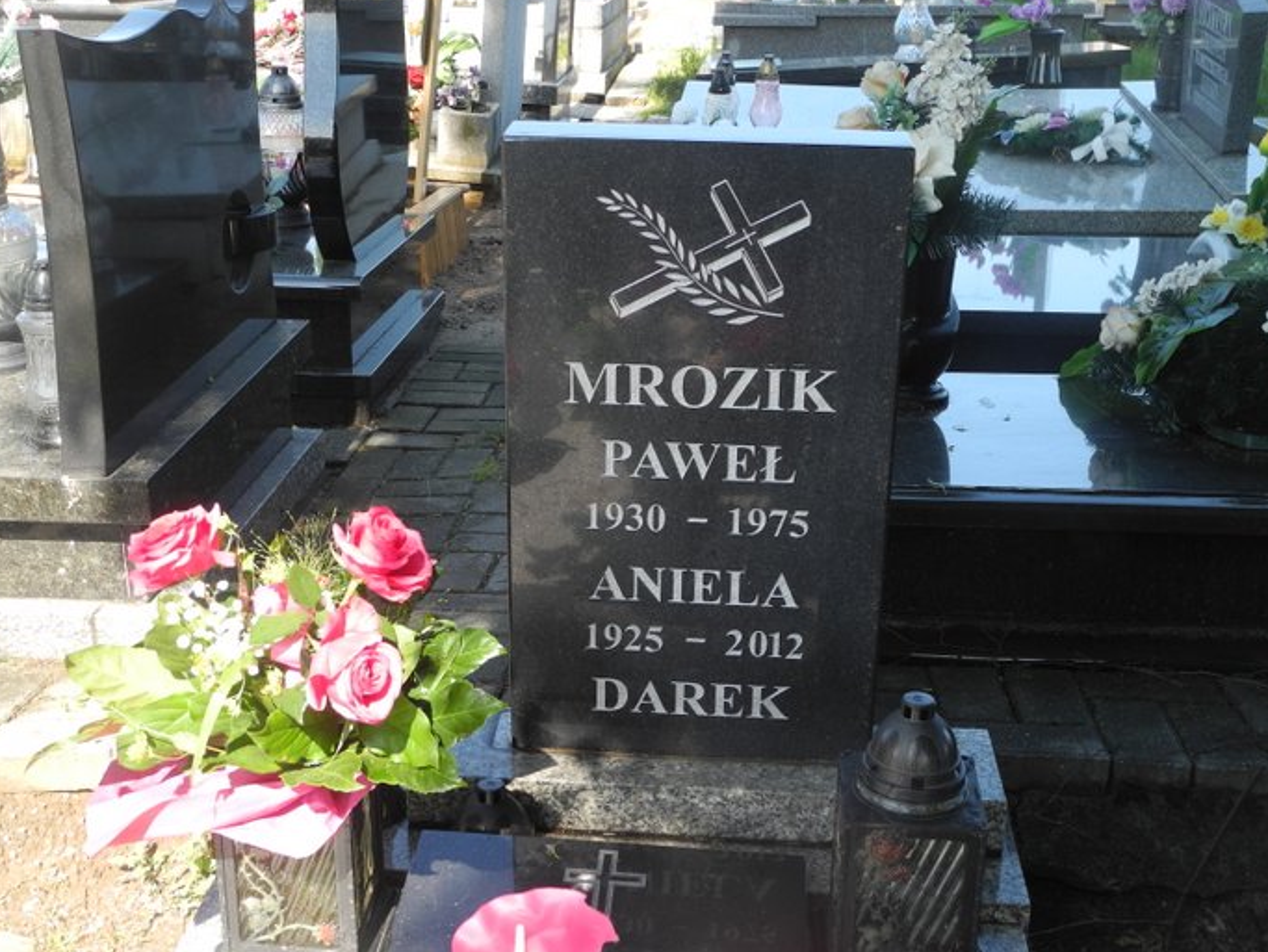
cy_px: 473
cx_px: 603
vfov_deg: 30.3
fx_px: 1759
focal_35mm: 48
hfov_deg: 39.6
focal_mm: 8.8
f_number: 3.2
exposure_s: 1/200
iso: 100
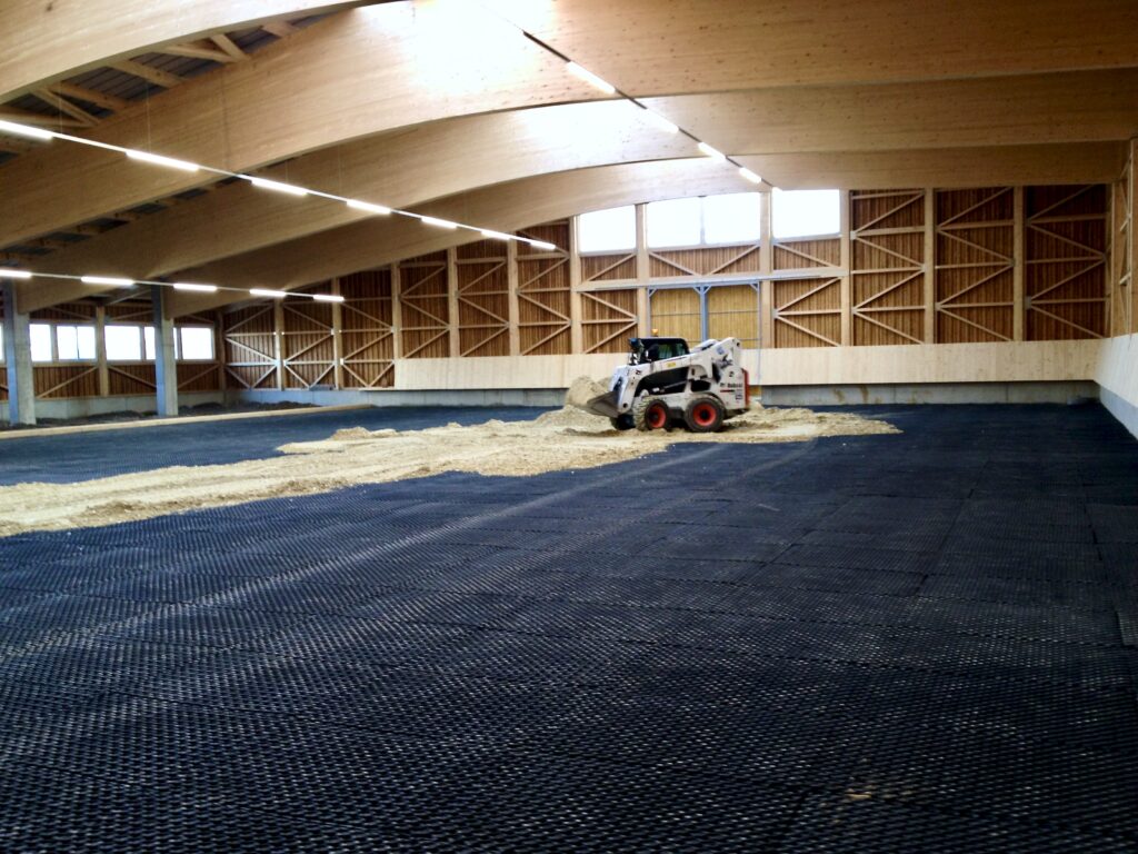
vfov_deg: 40.7
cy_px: 427
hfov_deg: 52.6
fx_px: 1151
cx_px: 569
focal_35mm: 35
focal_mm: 4.28
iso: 80
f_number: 2.4
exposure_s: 1/20
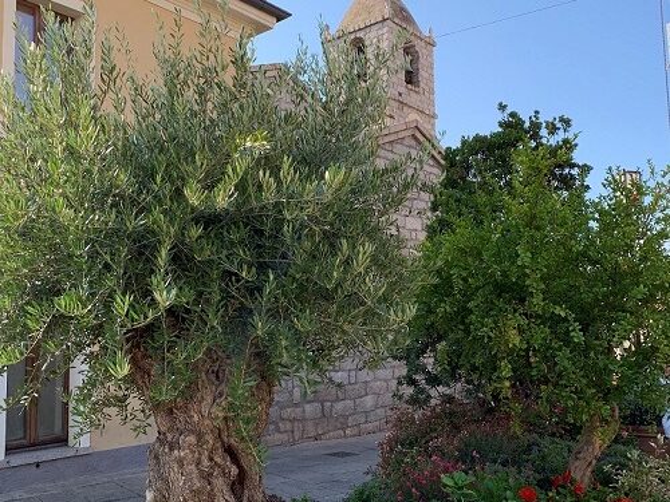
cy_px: 251
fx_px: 503
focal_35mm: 26
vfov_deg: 53.1
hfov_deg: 67.3
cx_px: 335
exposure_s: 1/945
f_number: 1.8
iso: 25
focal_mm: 4.25
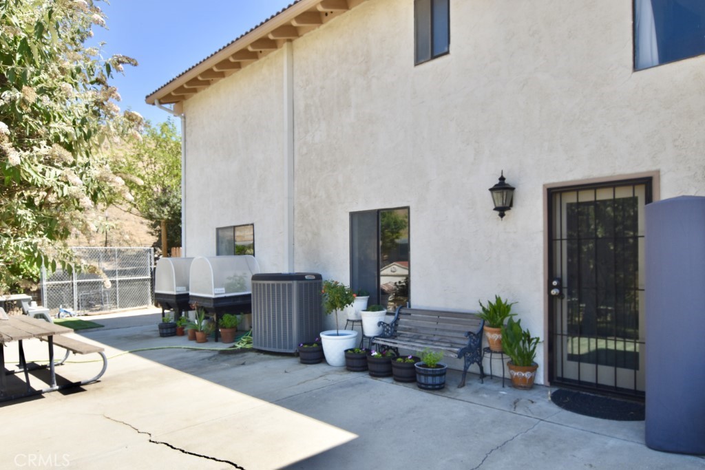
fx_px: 441
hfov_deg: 77.3
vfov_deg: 56.2
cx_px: 352
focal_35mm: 22
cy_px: 235
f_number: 7.1
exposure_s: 1/320
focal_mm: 15
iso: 200
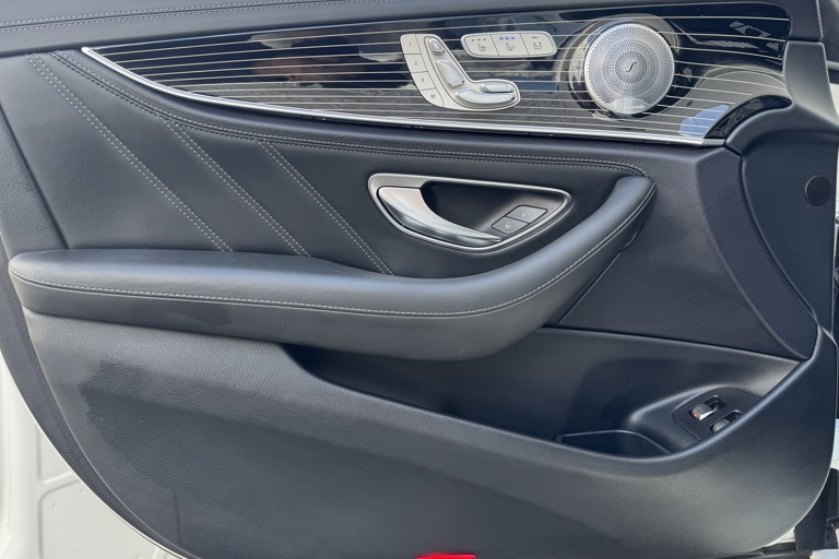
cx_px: 420
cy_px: 262
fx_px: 606
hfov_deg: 69.4
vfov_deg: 49.5
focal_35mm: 26
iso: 64
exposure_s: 1/242
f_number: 1.78
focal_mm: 6.76
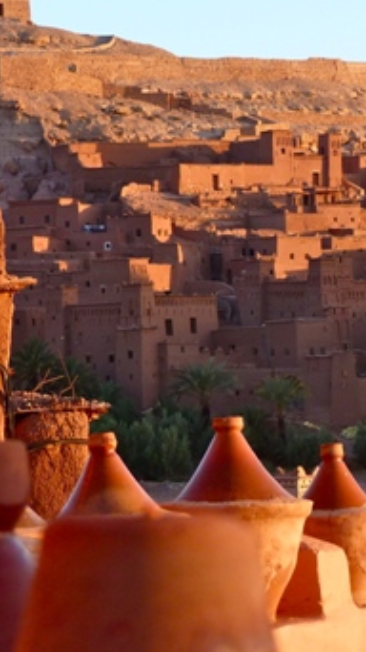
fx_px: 2747
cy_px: 311
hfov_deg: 7.6
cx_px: 326
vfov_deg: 13.5
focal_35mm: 159
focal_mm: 14.1
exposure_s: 1/125
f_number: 4
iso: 80
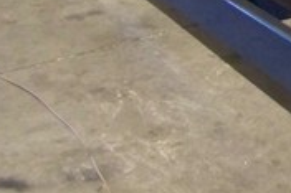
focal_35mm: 149
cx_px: 504
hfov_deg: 12.7
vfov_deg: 9.1
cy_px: 6
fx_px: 1203
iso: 400
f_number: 2.8
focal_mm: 5.85
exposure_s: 1/13
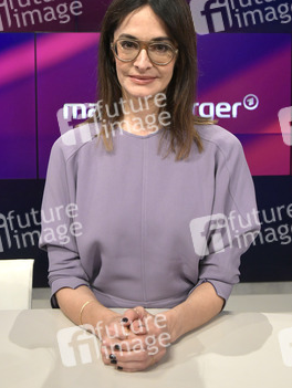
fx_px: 393
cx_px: 146
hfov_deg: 40.8
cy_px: 175
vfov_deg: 52.5
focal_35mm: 35
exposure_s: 1/200
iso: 1600
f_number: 6.3
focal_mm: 32
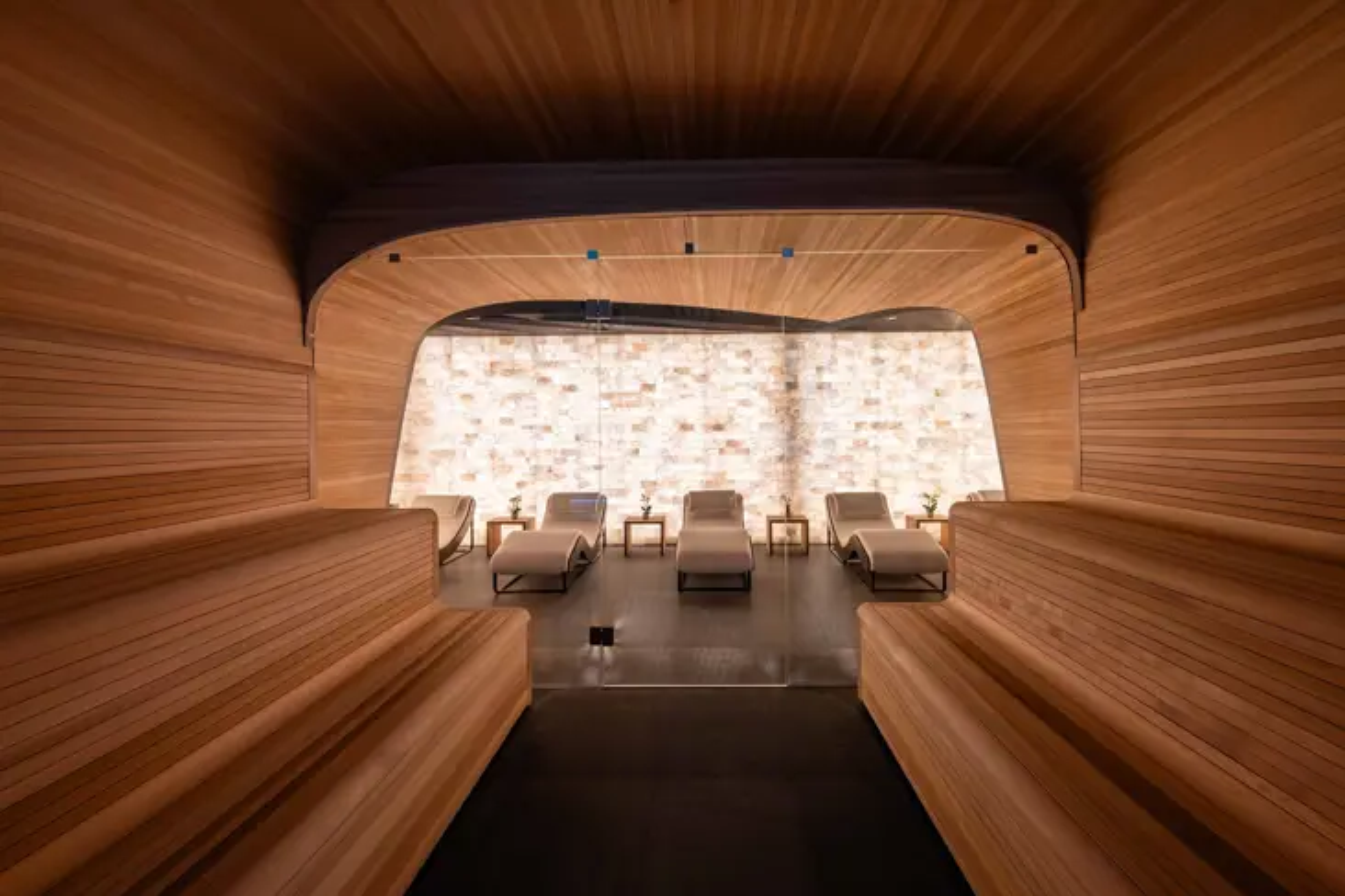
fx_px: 523
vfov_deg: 81.2
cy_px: 448
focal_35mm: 14
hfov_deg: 104.3
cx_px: 672
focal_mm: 14
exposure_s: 1/6
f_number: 14
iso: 250
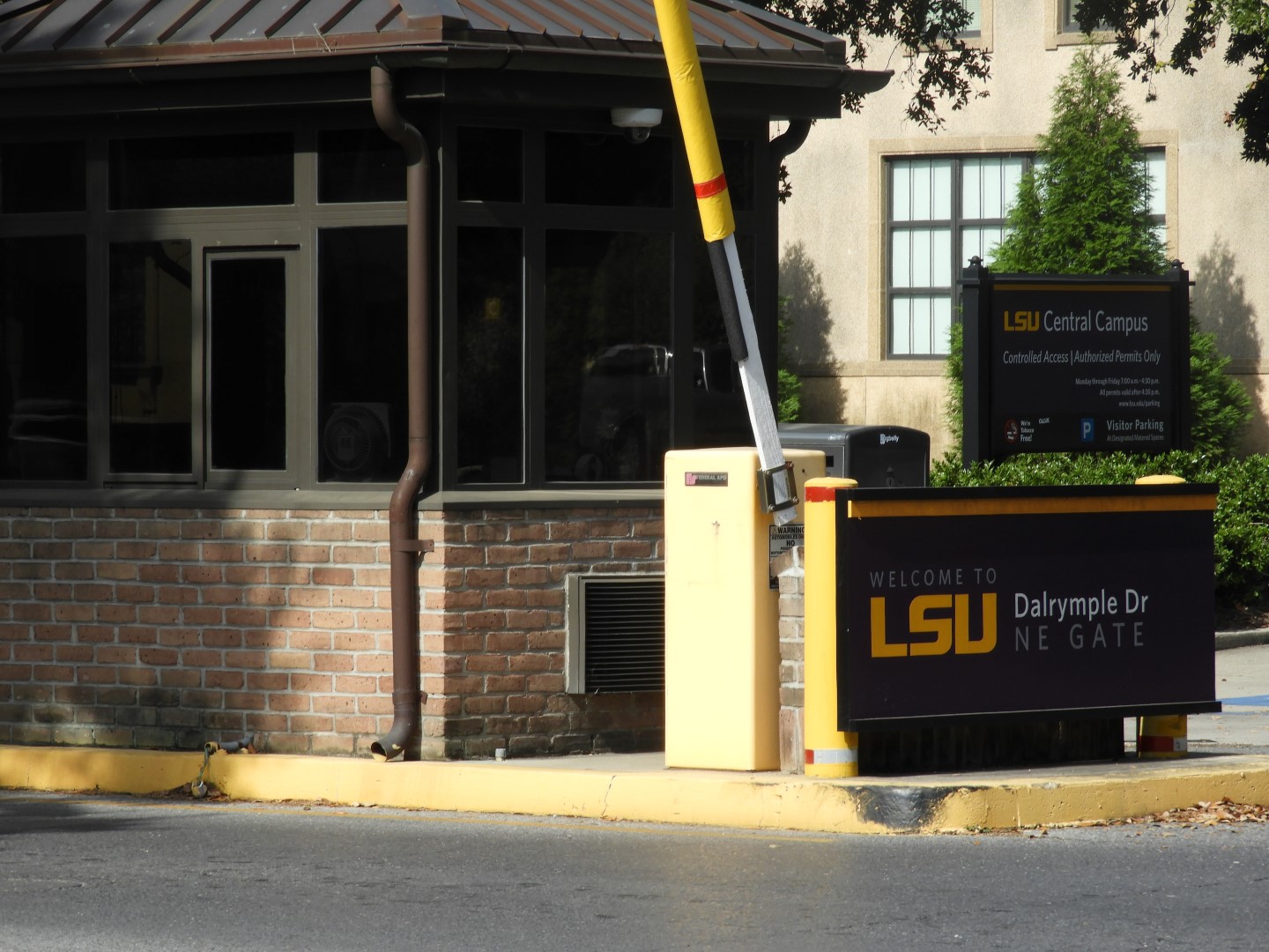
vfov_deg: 8.2
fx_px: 6599
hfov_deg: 11.0
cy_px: 476
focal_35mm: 180
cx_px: 634
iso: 100
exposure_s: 1/500
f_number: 5.3
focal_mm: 32.2
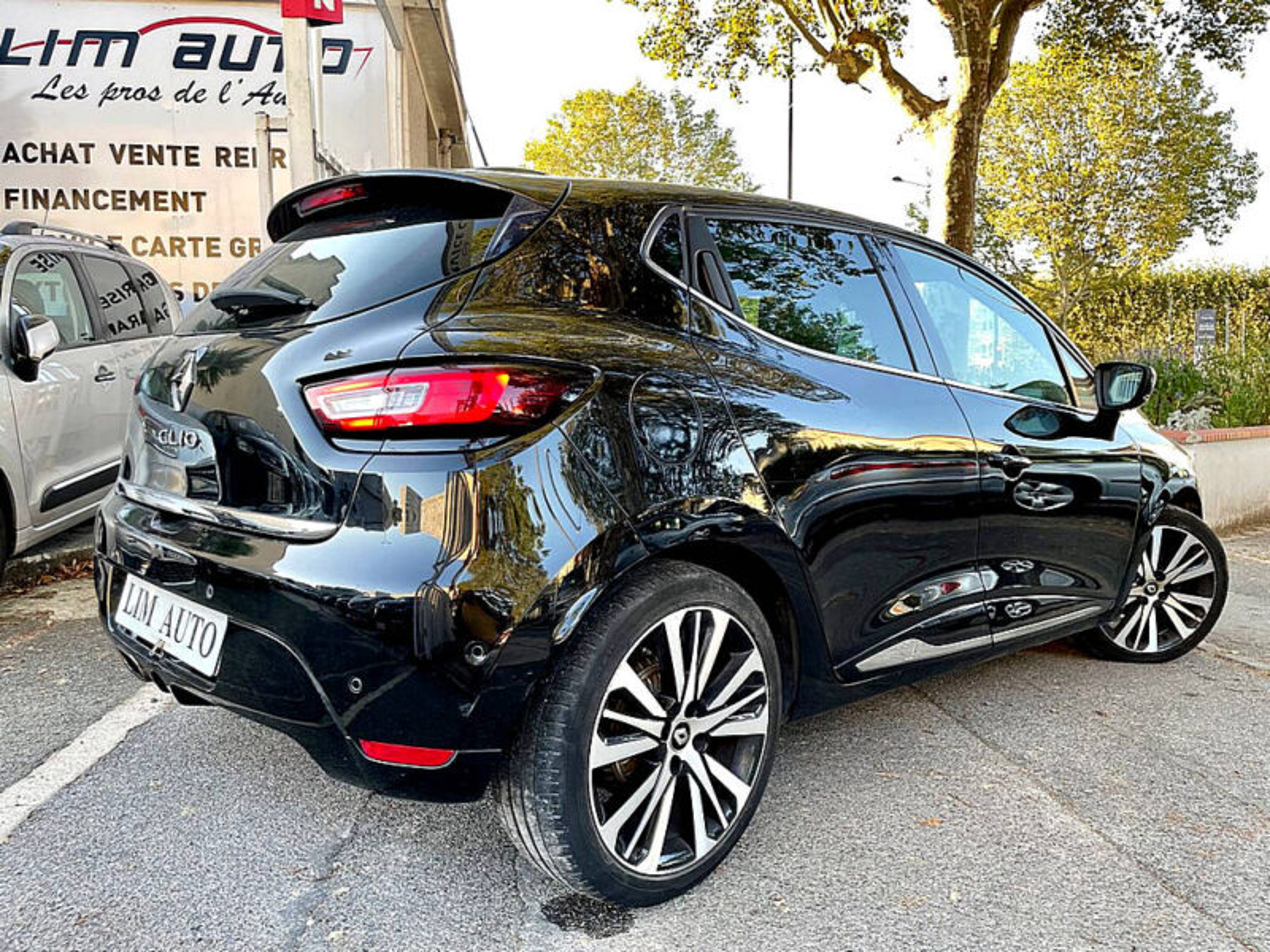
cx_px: 635
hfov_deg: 67.3
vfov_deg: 53.1
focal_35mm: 26
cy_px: 476
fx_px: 954
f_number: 1.6
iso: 64
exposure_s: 1/121
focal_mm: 4.2
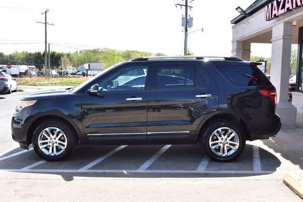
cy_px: 101
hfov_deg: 51.3
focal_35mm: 38
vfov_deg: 35.5
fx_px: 315
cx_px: 152
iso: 400
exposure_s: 1/250
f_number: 10
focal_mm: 25
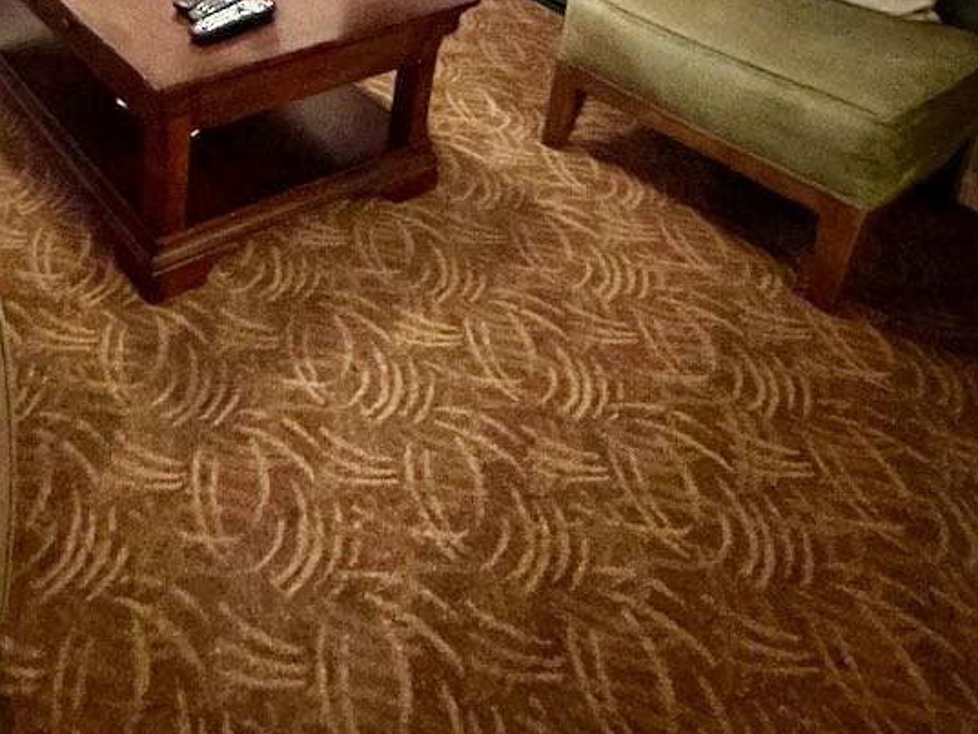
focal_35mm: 31
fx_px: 876
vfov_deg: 37.3
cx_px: 129
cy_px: -93
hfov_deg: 52.5
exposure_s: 1/30
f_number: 1.8
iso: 1000
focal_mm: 1.6
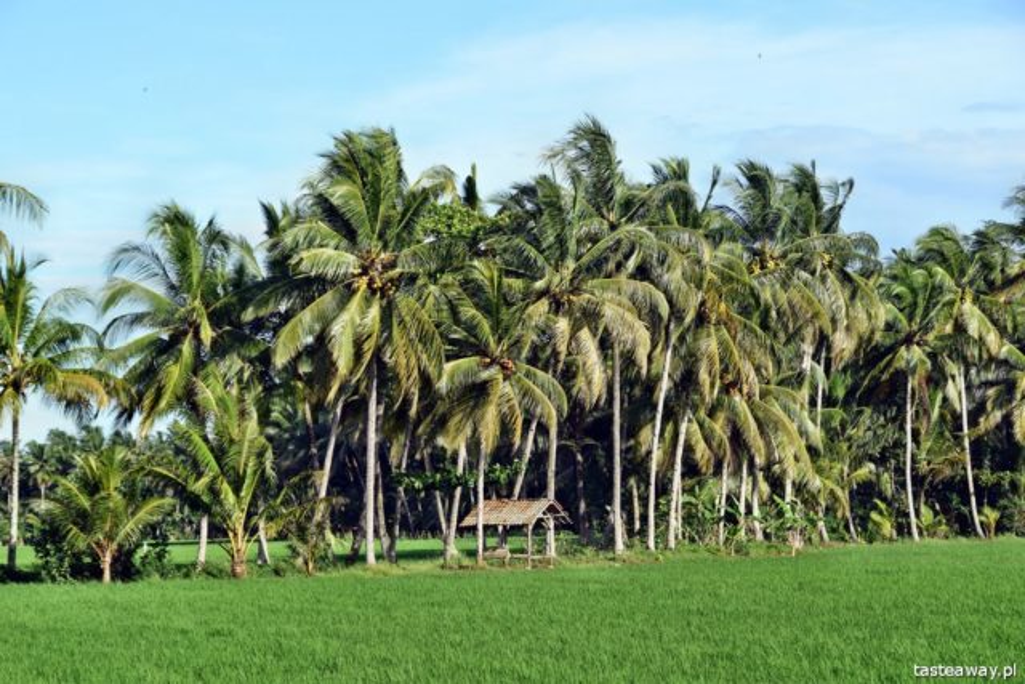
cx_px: 512
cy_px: 342
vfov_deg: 12.2
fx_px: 3204
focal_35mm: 112
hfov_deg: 18.2
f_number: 9
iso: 200
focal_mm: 75
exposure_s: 1/320
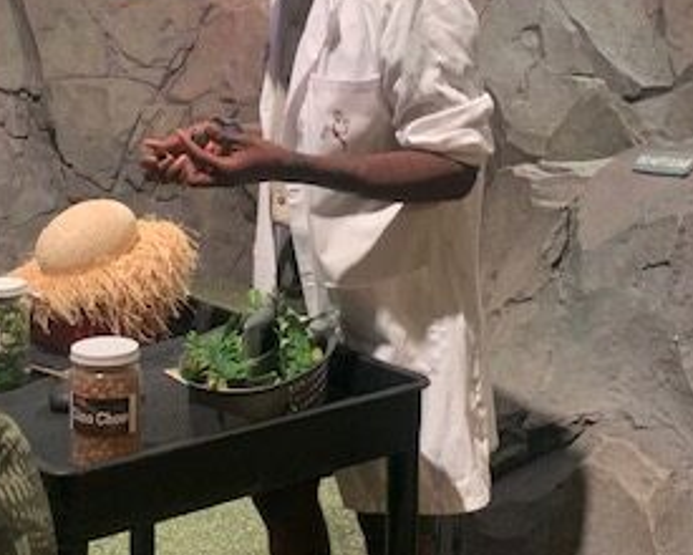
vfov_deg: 25.7
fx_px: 1210
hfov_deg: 31.8
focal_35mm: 59
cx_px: 249
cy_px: 209
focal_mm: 4.25
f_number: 1.8
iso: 250
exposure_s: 1/60
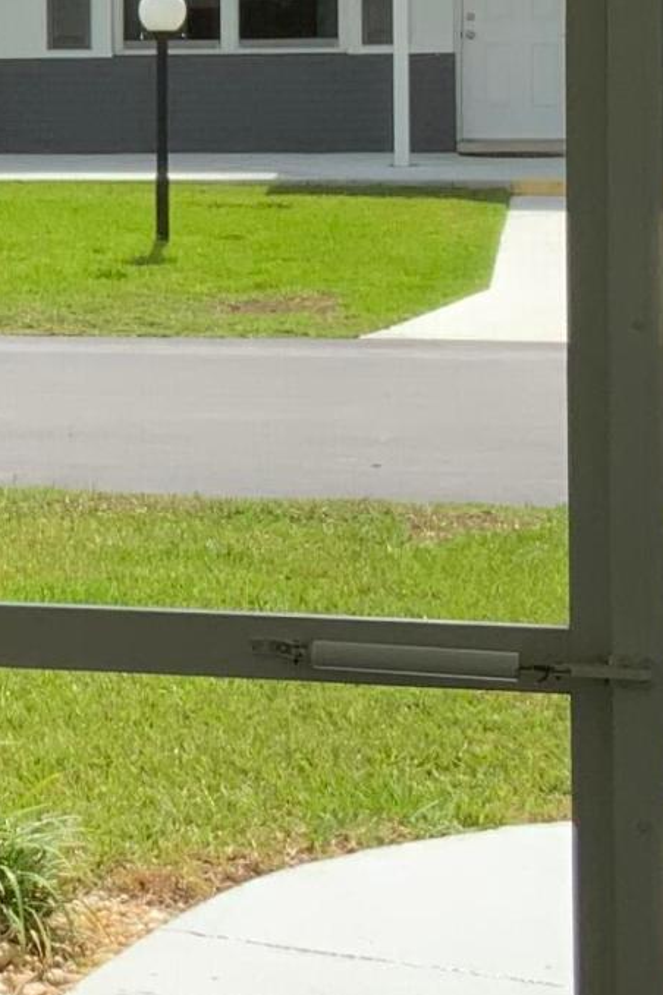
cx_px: -452
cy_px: 126
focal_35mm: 128
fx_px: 3539
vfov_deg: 15.8
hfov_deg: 10.2
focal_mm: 3
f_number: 1.8
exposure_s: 1/829
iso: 16
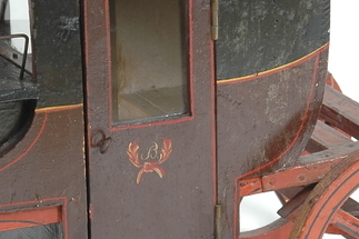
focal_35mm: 260
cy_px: 166
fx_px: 2591
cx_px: 115
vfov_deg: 5.3
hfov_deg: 7.9
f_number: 16
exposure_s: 1/60
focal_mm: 56
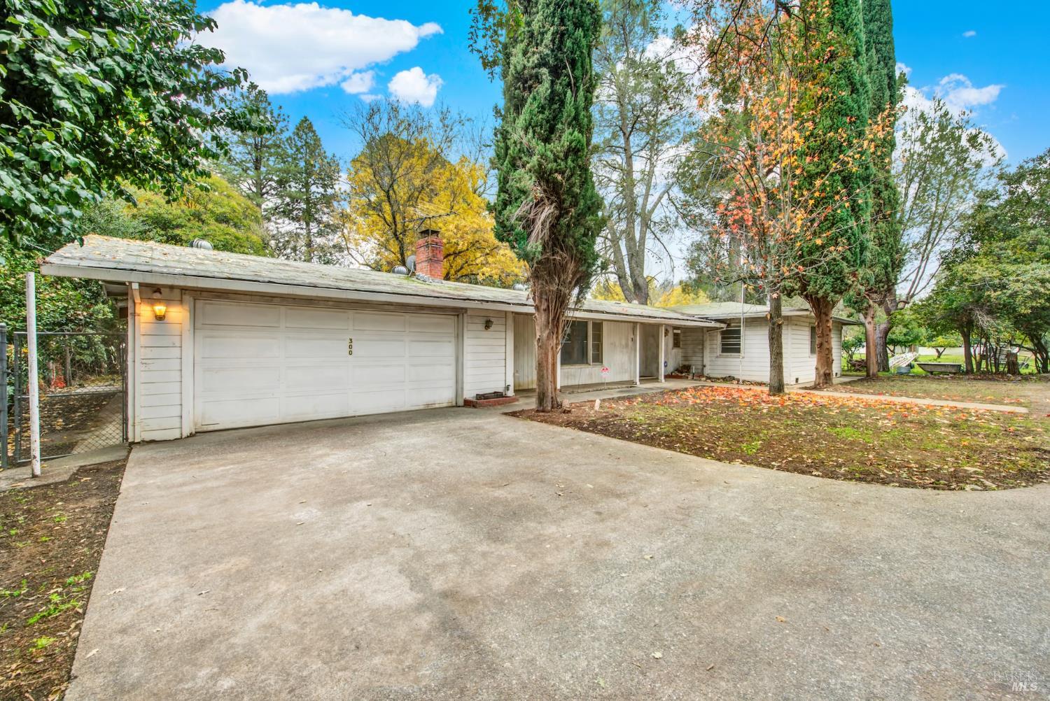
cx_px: 525
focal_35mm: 14
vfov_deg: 81.3
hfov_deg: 104.2
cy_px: 350
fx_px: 409
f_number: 14
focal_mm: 14
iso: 100
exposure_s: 1/10
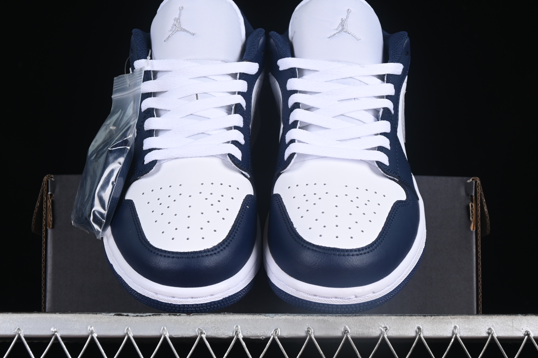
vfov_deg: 15.4
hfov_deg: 22.9
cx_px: 263
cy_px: 183
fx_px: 1330
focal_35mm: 89
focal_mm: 50
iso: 160
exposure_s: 1/80
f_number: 7.1
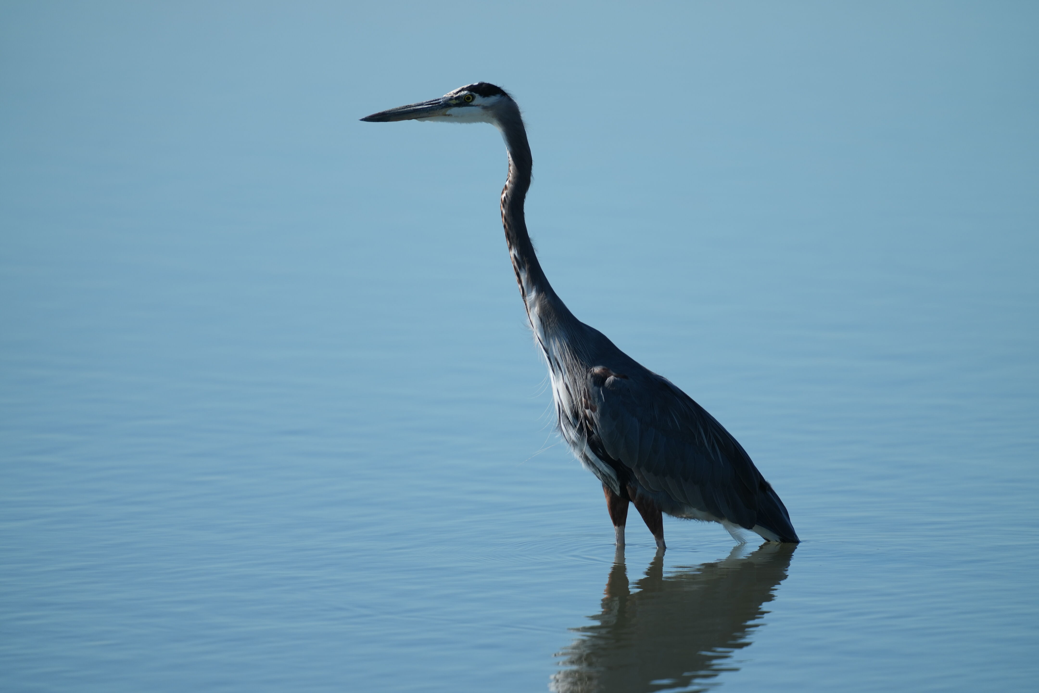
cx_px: 520
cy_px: 346
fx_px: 17315
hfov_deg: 3.4
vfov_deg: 2.3
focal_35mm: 600
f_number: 5.6
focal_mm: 600
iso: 200
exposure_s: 1/1000
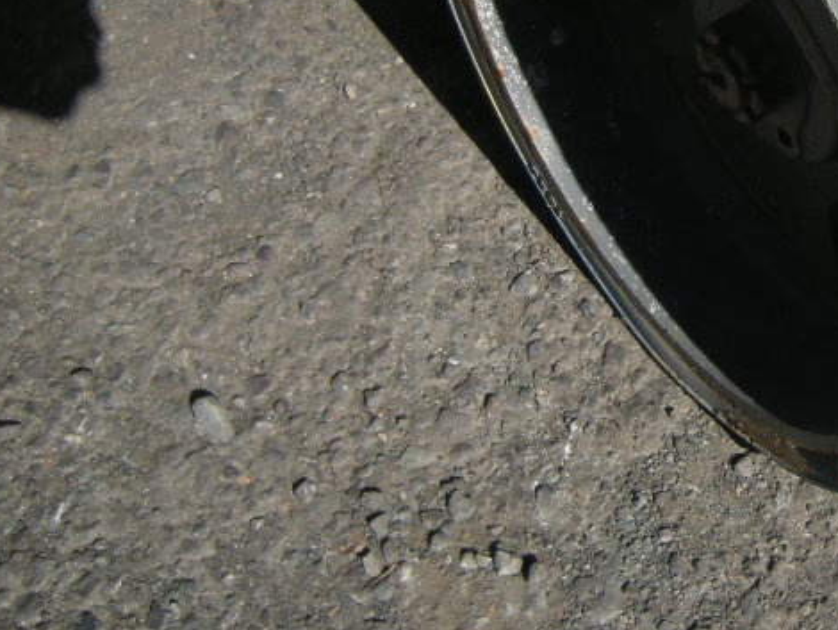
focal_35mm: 61
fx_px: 1477
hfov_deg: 29.0
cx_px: 891
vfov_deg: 24.0
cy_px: 234
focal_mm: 4.7
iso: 64
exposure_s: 1/371
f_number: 5.6
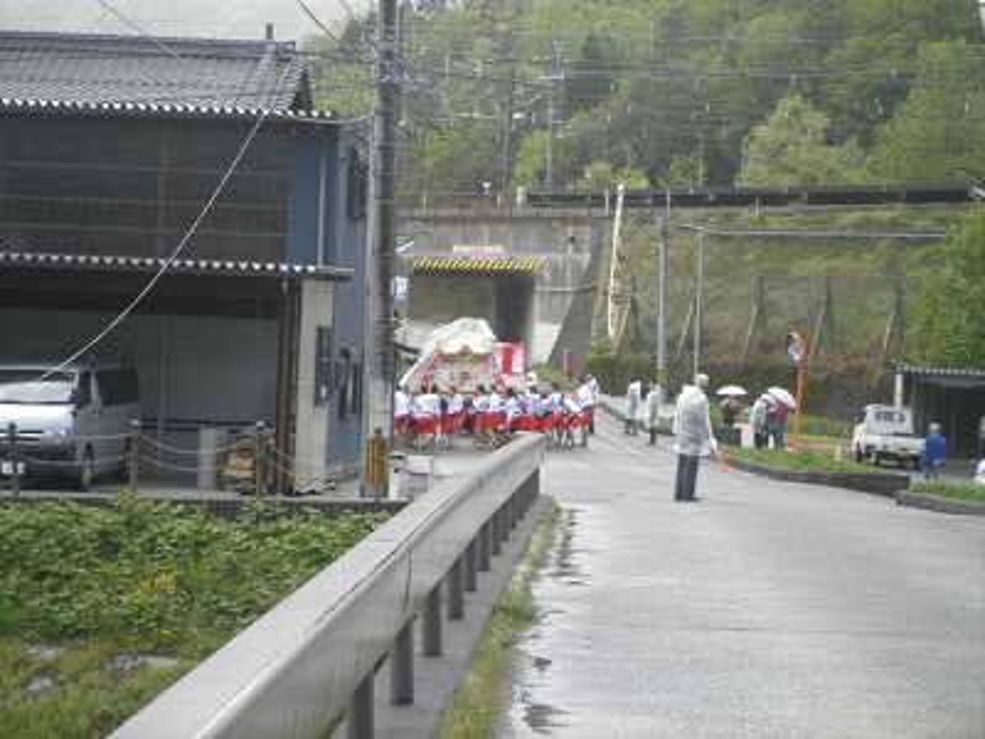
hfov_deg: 18.2
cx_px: 492
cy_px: 370
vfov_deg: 13.7
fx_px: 3073
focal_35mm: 108
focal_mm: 19.6
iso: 80
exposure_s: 1/125
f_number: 5.9
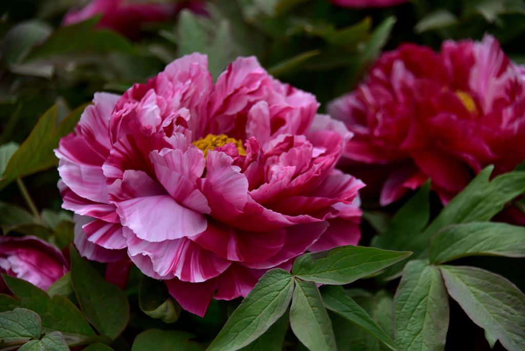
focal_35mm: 170
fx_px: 2480
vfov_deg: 8.1
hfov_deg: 12.1
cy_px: 176
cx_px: 262
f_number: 5.6
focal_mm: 170
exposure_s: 1/4000
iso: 800
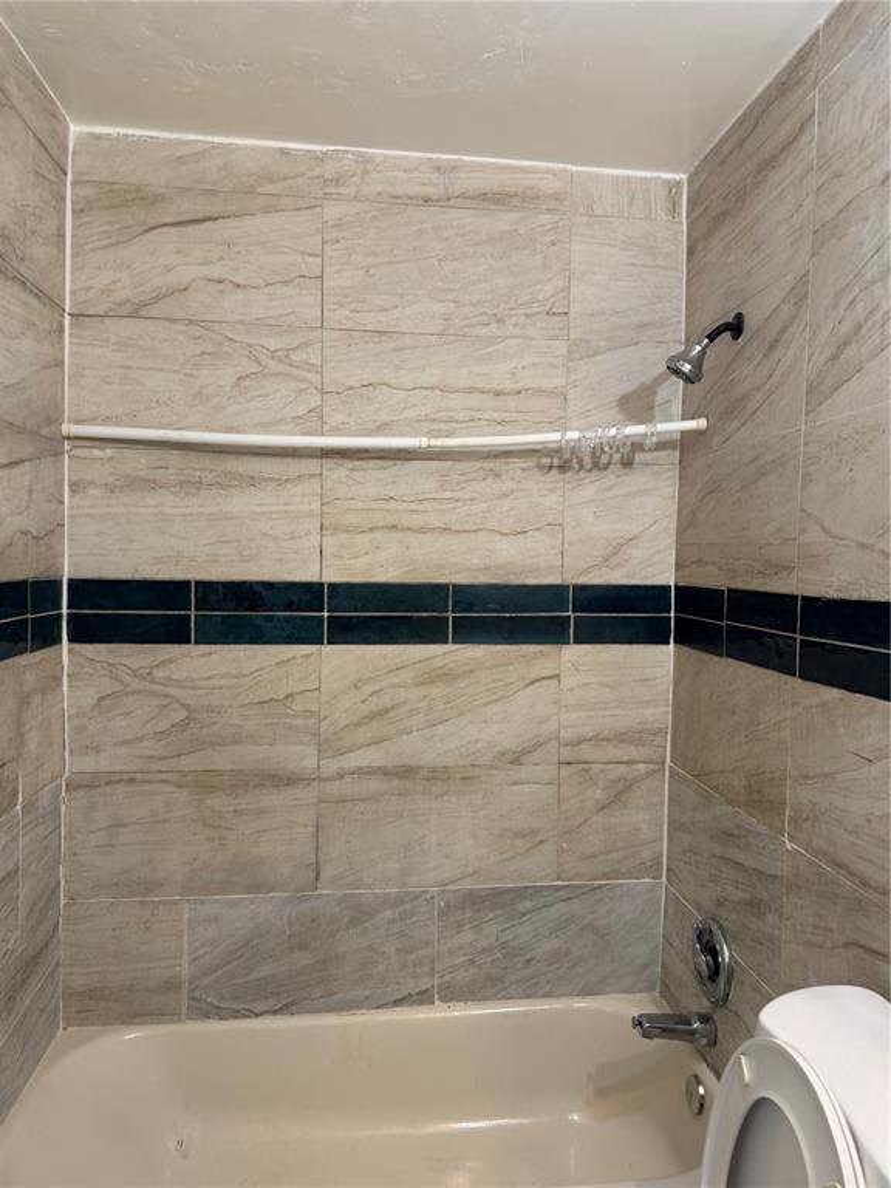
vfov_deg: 71.6
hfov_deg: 56.8
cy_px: 594
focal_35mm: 24
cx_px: 446
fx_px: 824
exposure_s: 1/60
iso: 125
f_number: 1.78
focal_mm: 6.76
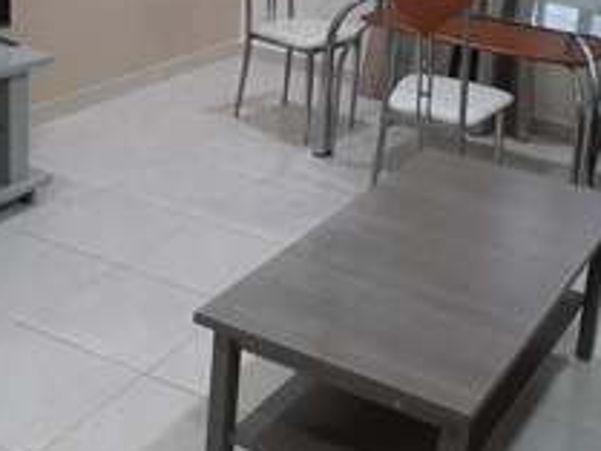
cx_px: 321
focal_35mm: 59
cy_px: 42
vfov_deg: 24.1
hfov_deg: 32.7
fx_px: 1025
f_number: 1.9
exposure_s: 1/50
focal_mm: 3.6
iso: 200
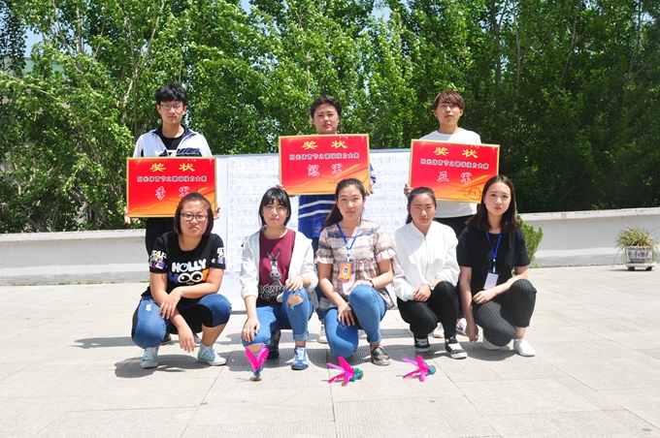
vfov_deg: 36.8
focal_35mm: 36
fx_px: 659
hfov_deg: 53.2
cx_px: 330
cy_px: 219
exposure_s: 1/320
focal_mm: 24
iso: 250
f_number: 9
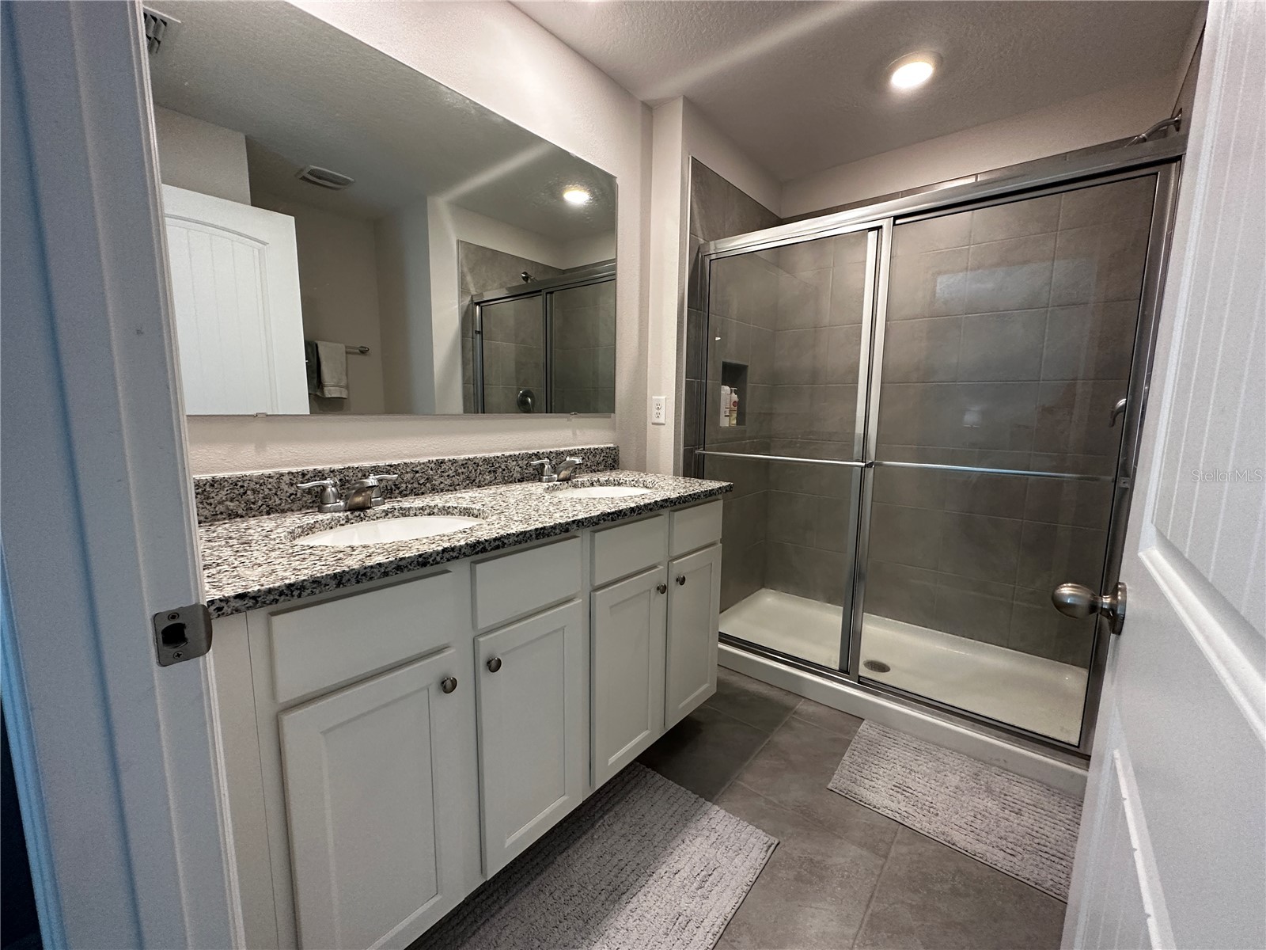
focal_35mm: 14
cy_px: 475
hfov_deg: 102.1
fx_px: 512
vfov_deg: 85.7
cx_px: 633
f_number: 2.2
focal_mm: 2.22
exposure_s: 1/120
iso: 250
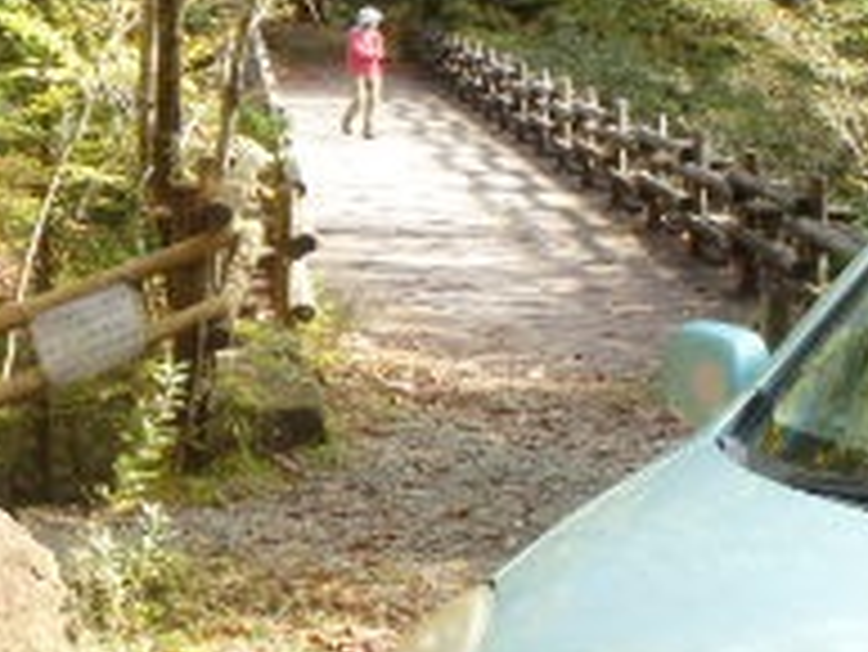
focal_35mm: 93
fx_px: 2333
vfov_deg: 15.5
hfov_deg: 19.5
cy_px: -40
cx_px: -252
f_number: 3.9
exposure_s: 1/100
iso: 125
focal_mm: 5
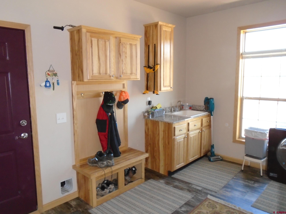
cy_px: 107
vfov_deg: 53.1
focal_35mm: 26
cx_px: 143
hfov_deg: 67.3
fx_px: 215
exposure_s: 1/30
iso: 400
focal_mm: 4.6
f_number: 3.2
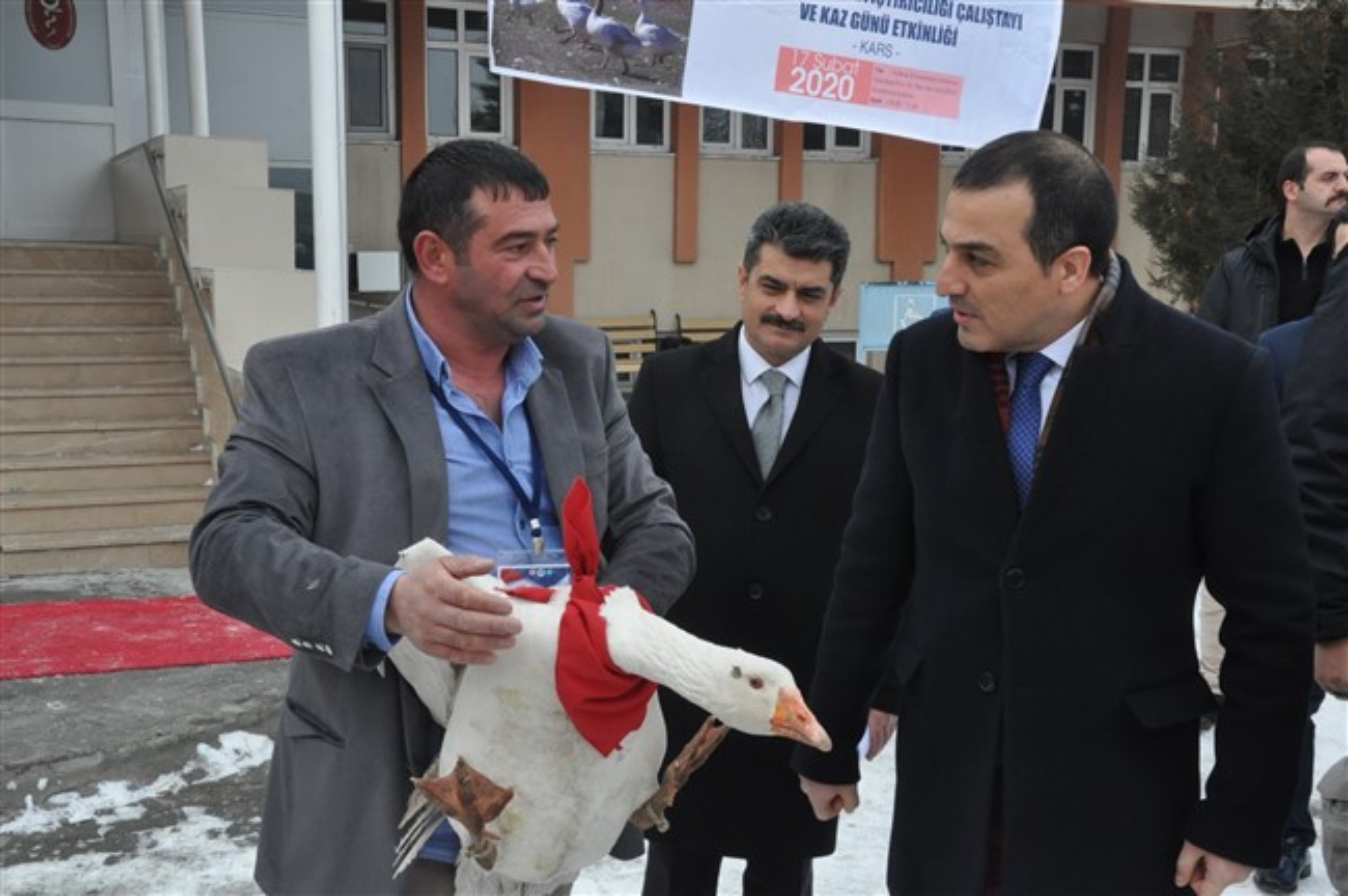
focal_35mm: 45
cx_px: 674
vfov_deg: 29.8
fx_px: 1683
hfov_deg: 43.6
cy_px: 448
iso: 1250
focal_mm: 30
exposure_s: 1/250
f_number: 16
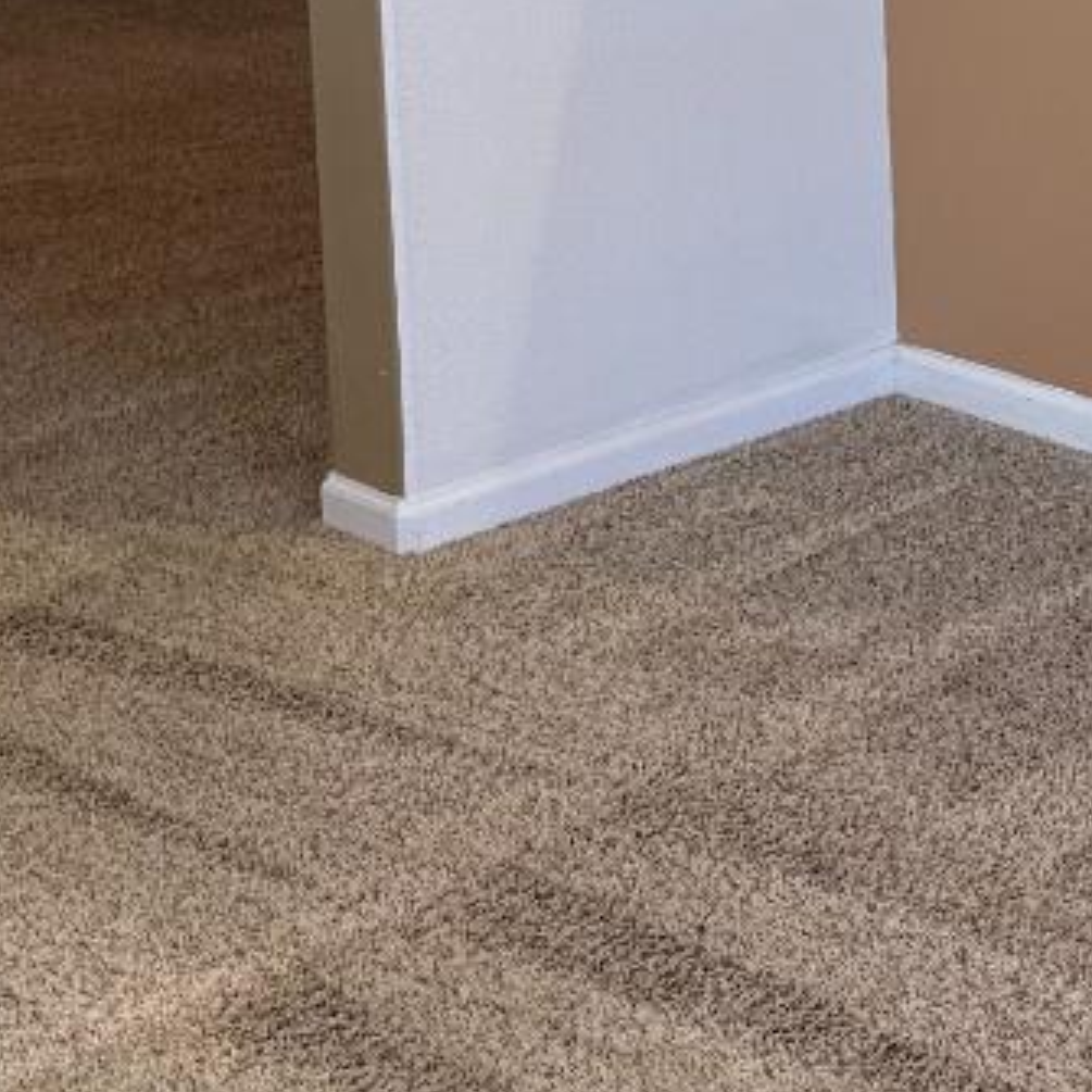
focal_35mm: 95
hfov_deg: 18.0
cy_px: -373
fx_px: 3391
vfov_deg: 17.1
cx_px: 994
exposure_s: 1/60
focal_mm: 6.76
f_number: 1.78
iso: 200
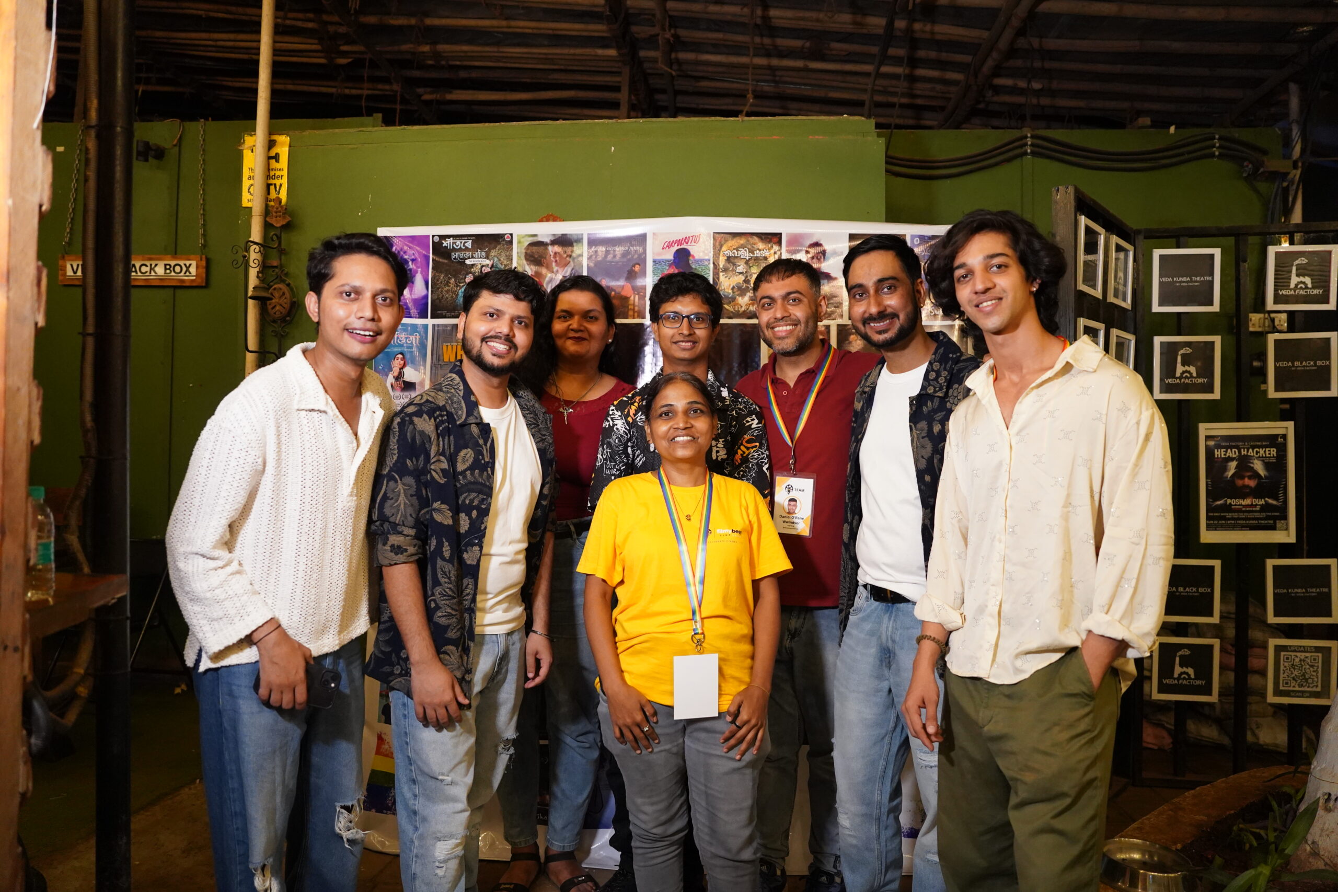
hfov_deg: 73.7
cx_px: 669
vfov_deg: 53.1
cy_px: 446
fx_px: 892
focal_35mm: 24
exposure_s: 1/100
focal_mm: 24
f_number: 2.8
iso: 5000
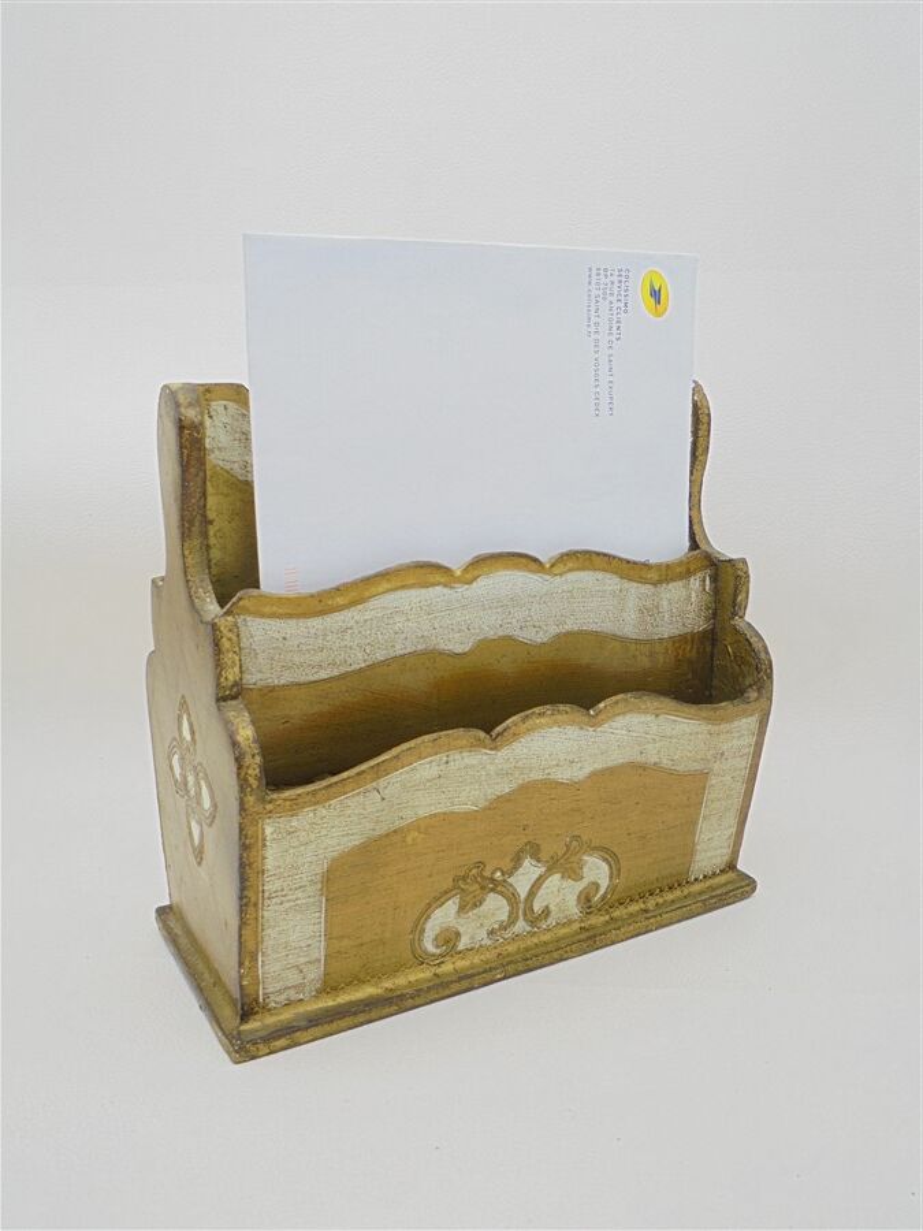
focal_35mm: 29
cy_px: 616
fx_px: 1031
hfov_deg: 48.2
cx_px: 462
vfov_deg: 61.7
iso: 100
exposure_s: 1/30
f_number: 3.7
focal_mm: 5.3
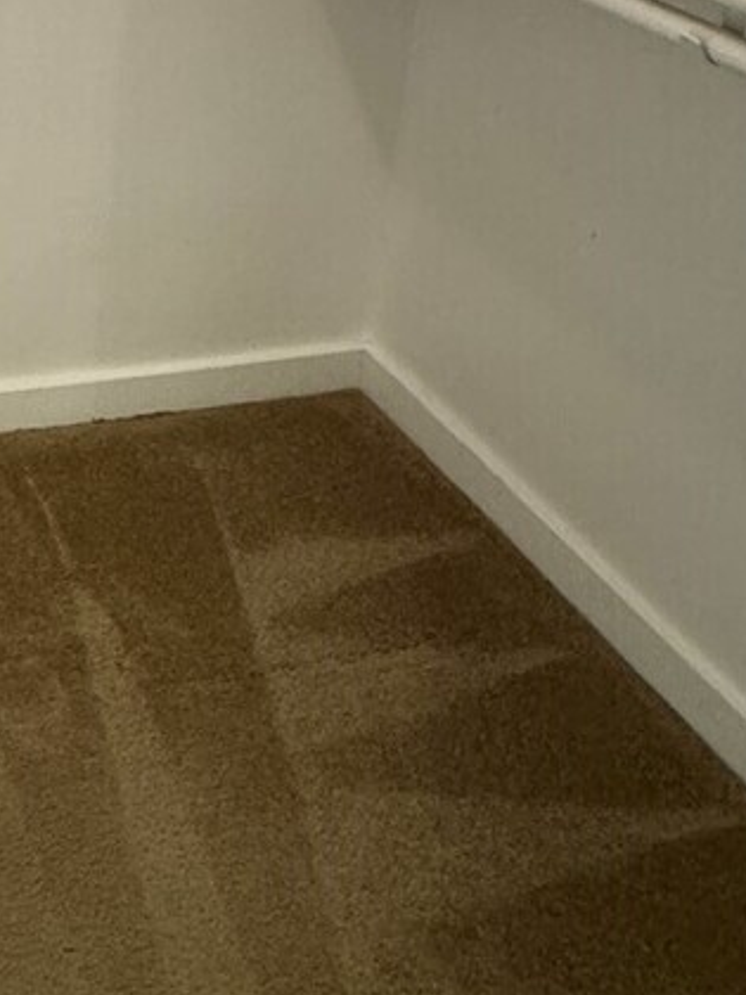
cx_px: -199
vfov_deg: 33.9
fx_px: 1379
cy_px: -123
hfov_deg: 26.2
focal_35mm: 48
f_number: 2.2
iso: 320
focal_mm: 2.22
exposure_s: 1/60
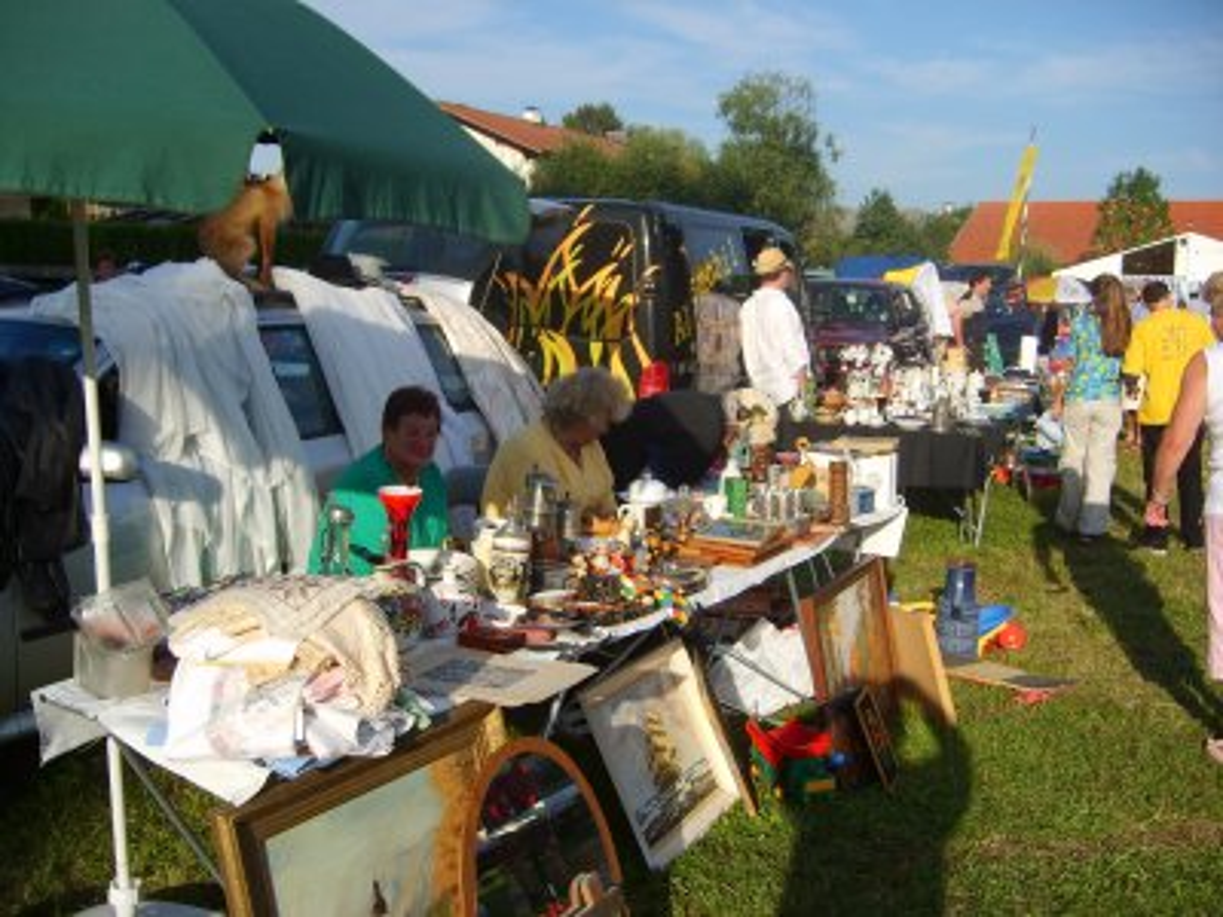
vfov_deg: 40.7
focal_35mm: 35
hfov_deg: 52.6
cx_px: 612
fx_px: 1237
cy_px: 458
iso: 50
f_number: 2.8
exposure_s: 1/1000
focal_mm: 5.8
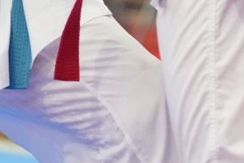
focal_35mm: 776
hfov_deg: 2.6
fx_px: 5265
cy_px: -239
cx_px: 420
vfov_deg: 1.8
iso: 2000
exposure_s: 1/1000
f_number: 2.8
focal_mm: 120
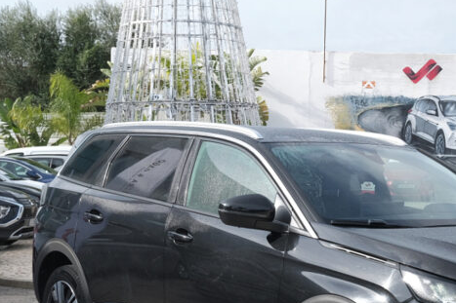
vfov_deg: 17.0
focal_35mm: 79
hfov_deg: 25.3
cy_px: 288
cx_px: 358
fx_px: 1000
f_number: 8
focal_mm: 24.2
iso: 160
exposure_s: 1/160
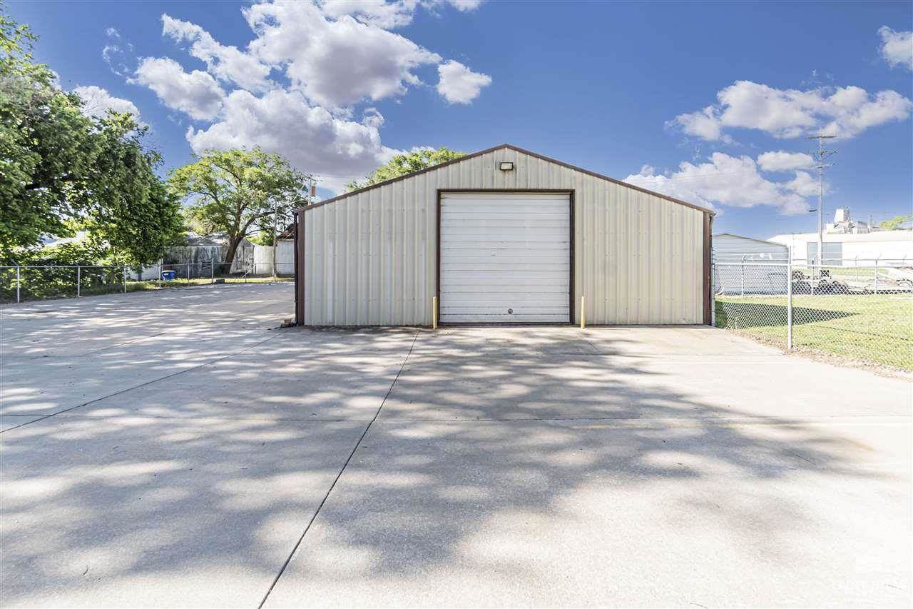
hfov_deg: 100.4
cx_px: 456
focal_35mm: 15
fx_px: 380
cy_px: 304
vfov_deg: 77.3
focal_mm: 10
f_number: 7.1
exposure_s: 1/200
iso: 100
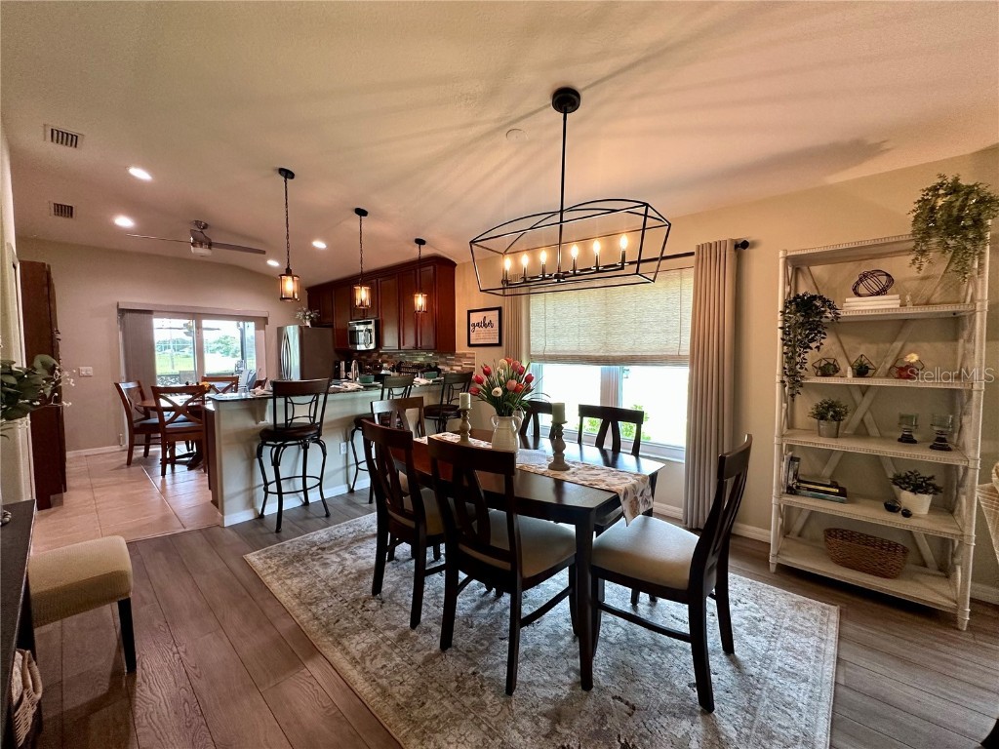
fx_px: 404
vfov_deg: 85.7
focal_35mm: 14
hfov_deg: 102.1
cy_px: 374
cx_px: 500
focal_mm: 2.22
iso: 200
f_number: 2.2
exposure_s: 1/120
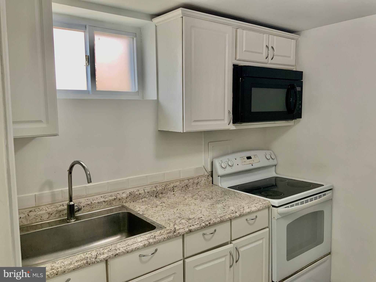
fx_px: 315
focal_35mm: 29
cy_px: 141
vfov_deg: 48.2
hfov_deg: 61.7
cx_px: 188
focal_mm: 3
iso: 50
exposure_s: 1/60
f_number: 1.8
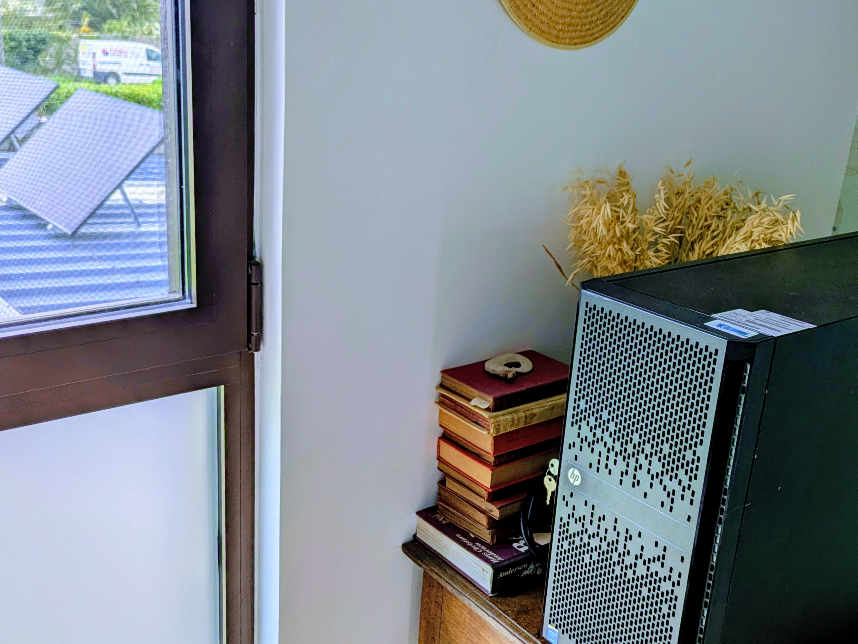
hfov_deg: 55.3
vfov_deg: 43.0
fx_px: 818
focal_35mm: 33
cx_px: 395
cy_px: 324
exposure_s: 1/113
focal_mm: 5.43
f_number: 1.89
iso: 31
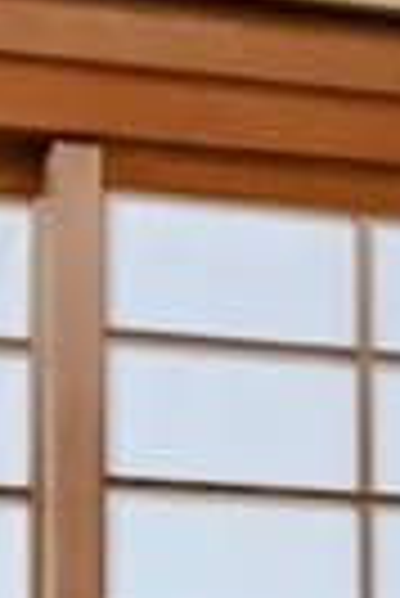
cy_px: 692
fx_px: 4305
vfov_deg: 7.9
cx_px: 1717
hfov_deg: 4.7
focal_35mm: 259
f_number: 5.6
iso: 6400
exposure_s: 1/80
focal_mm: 24
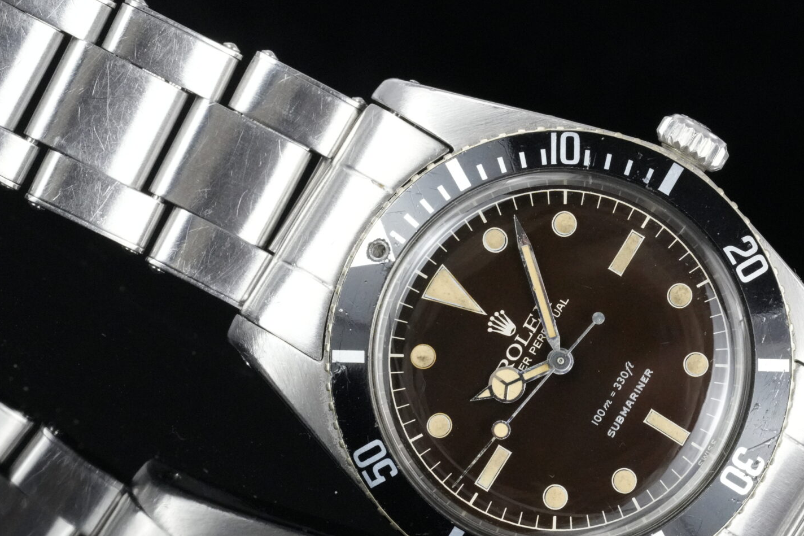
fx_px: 3372
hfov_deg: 13.6
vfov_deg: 9.1
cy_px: 380
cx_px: 545
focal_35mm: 151
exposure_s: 1/100
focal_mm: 105
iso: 12800
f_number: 18
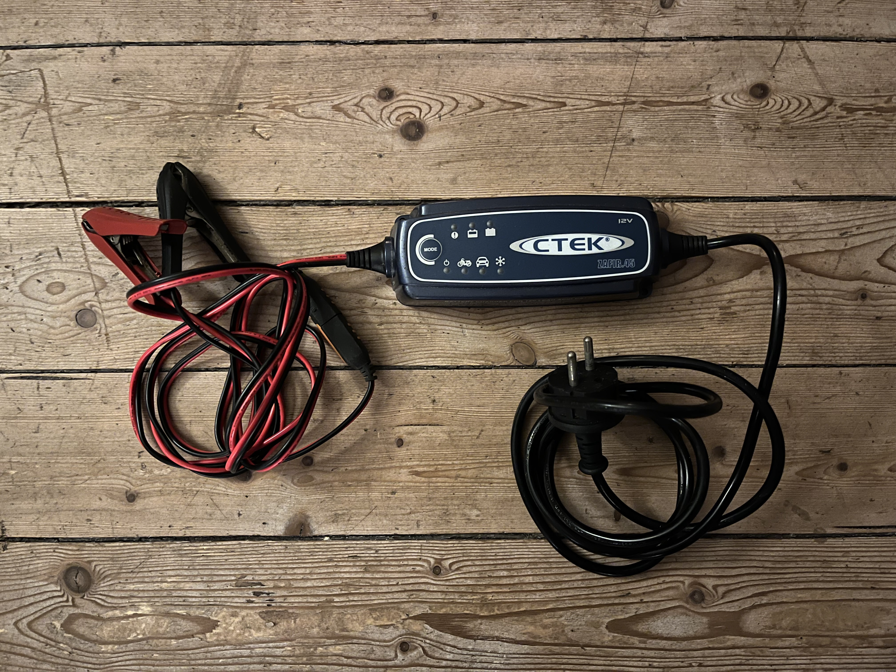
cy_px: 336
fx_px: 673
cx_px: 448
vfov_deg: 53.1
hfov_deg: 67.3
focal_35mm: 26
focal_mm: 5.1
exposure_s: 1/10
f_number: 1.6
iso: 640
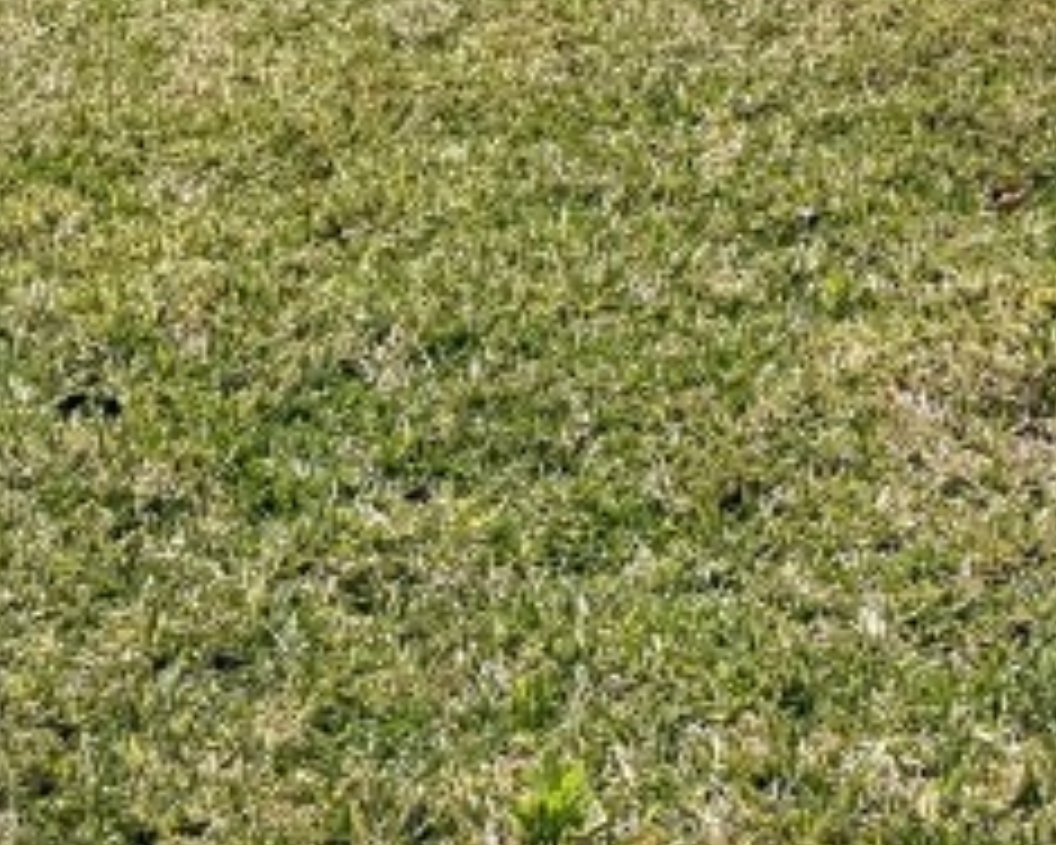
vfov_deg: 13.1
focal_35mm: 102
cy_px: -849
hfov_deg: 17.5
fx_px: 3188
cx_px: 1402
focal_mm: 6.76
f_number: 1.78
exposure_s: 1/9091
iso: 80
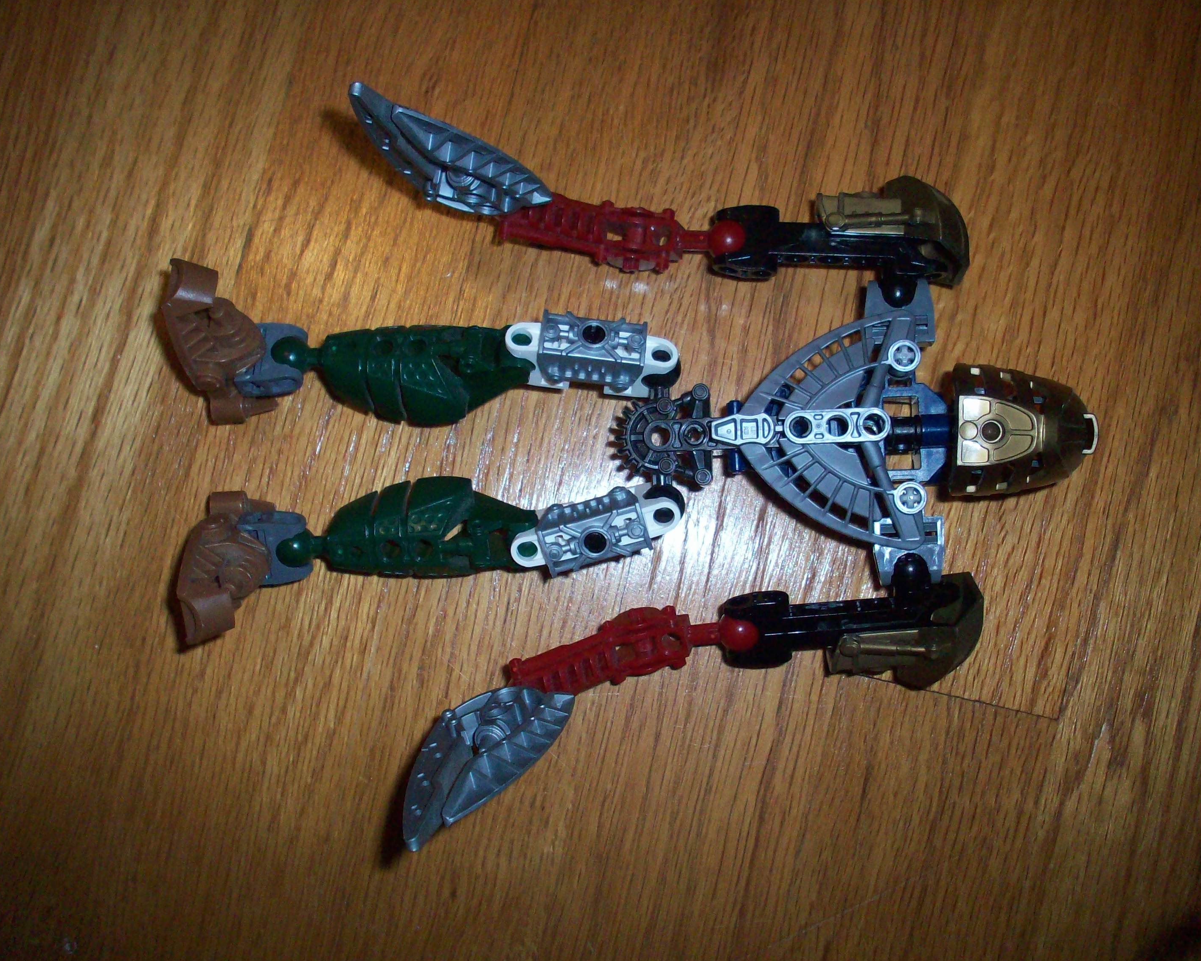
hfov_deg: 46.8
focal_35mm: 39
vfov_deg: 38.2
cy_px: 485
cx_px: 604
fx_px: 1386
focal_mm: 6.2
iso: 160
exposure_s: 1/64
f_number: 2.8
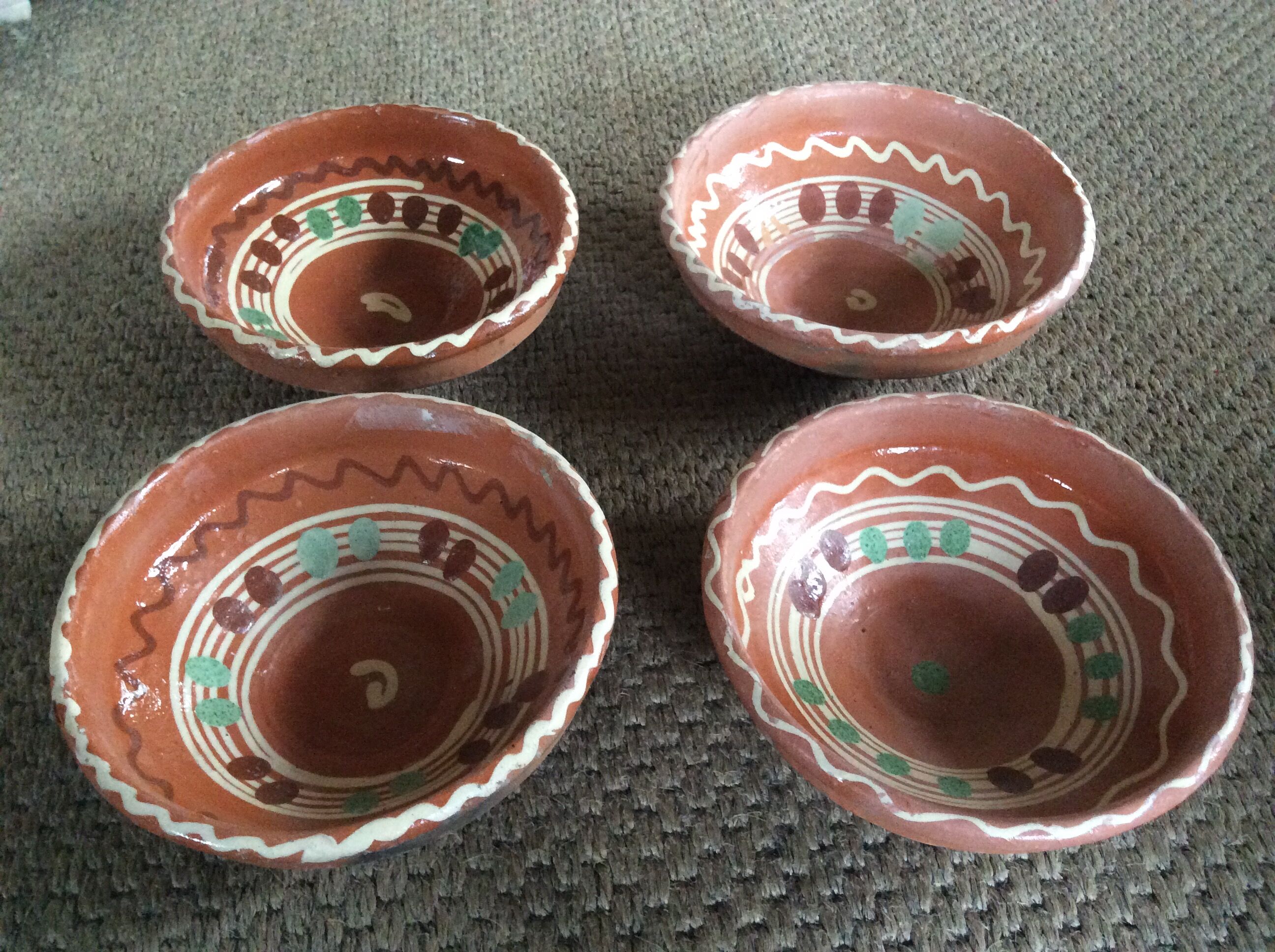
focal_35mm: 32
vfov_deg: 44.1
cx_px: 638
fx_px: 1177
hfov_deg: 56.9
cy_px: 476
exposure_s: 1/17
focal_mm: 3.3
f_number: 2.4
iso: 320
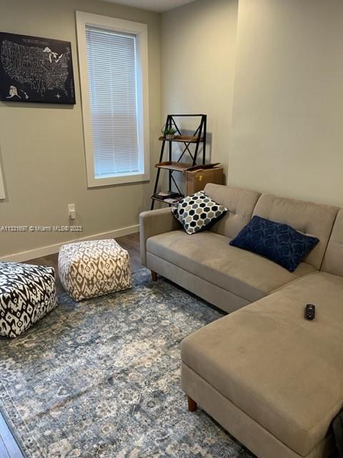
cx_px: 172
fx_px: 344
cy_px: 229
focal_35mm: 26
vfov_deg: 67.3
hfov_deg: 53.1
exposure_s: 1/60
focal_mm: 5.1
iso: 125
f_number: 1.6
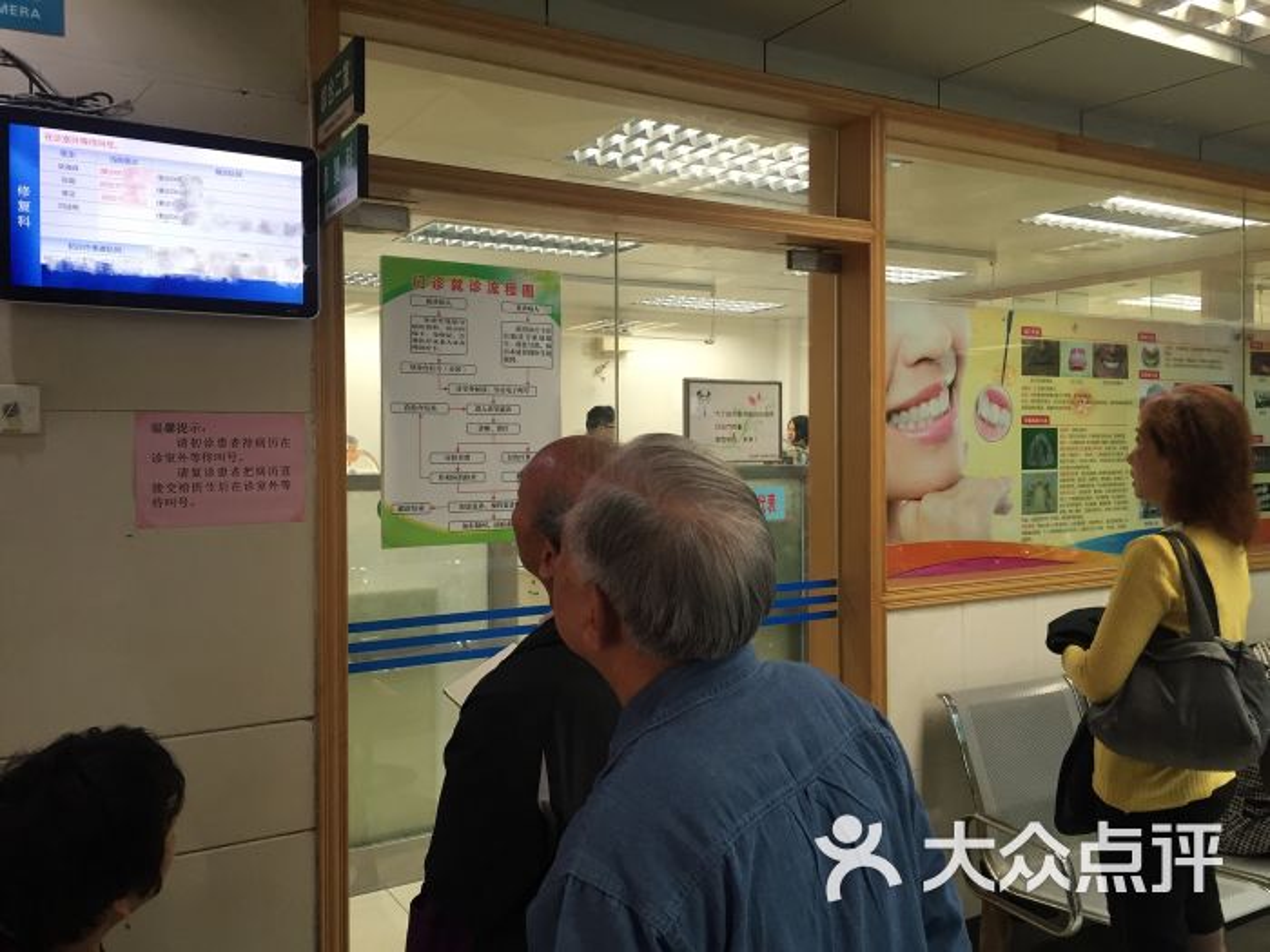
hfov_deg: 61.7
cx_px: 635
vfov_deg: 48.2
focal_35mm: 29
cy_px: 476
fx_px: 1064
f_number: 2.2
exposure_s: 1/33
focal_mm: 4.15
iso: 50
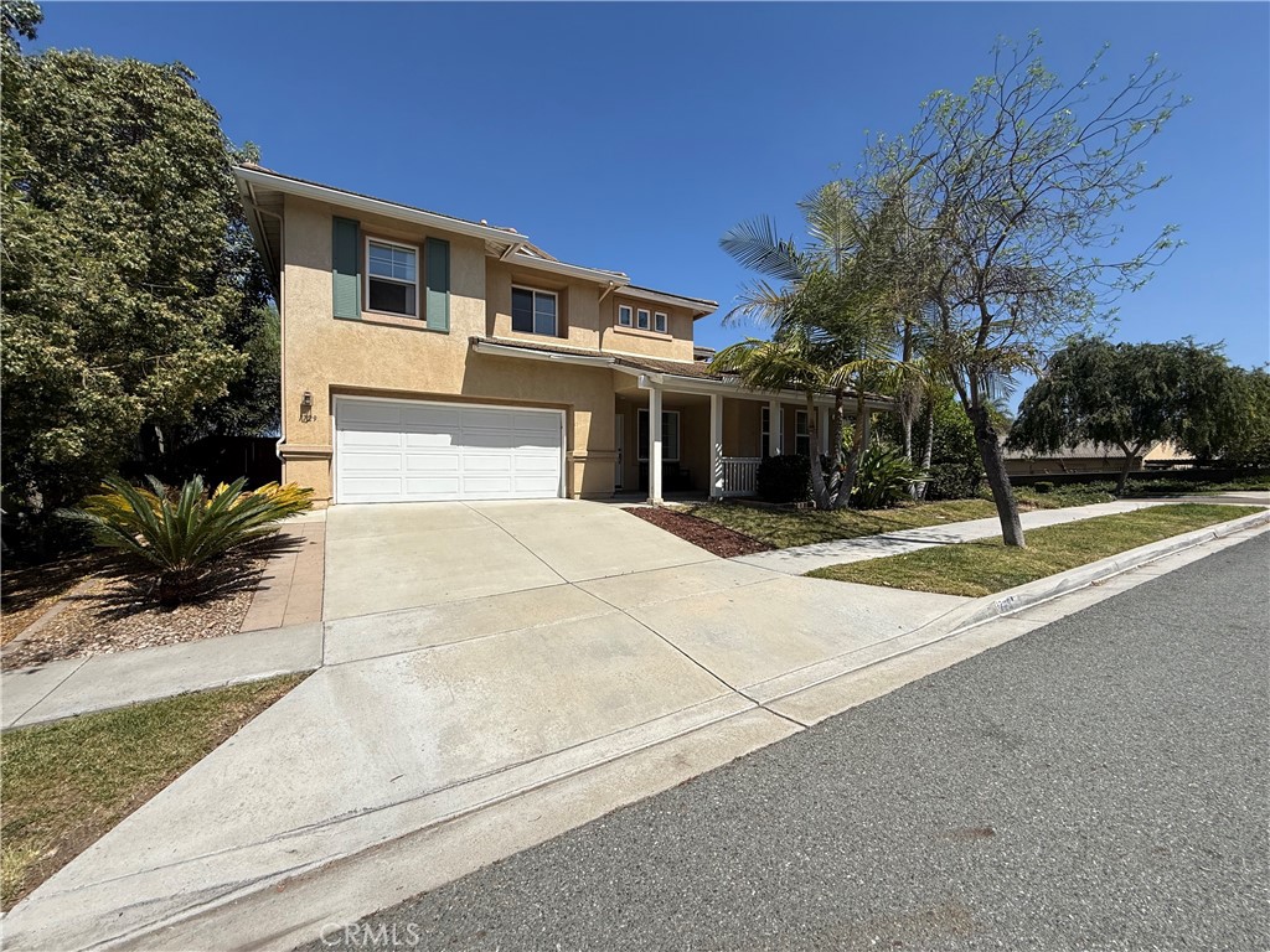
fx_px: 514
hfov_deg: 102.1
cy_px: 476
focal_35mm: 14
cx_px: 635
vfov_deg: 85.7
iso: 50
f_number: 2.2
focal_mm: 2.22
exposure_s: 1/3289
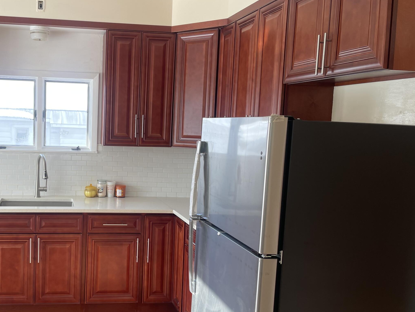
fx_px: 444
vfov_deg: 38.6
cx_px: 113
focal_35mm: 37
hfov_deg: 48.5
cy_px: 167
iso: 32
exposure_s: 1/173
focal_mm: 5.1
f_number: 1.6
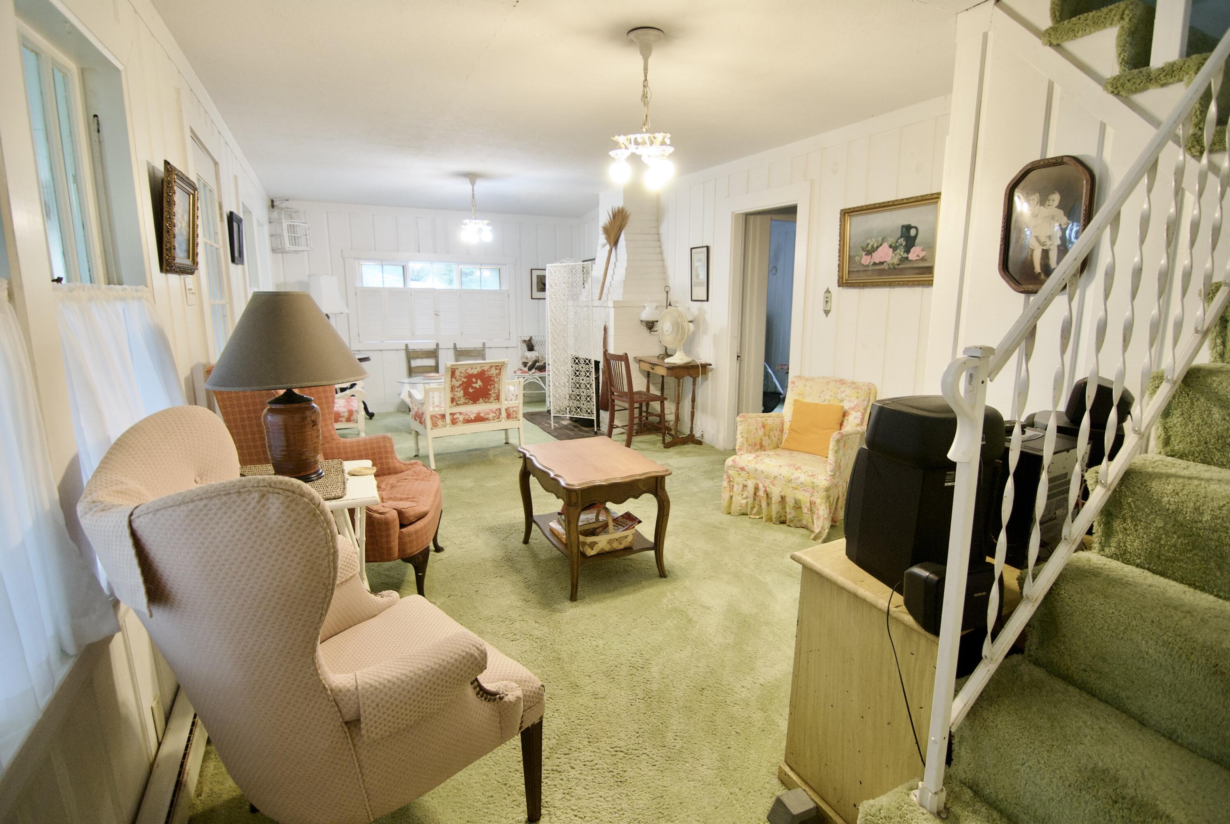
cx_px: 615
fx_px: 564
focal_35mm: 16
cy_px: 412
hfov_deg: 94.9
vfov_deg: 72.2
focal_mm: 11
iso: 500
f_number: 2.8
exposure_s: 1/30
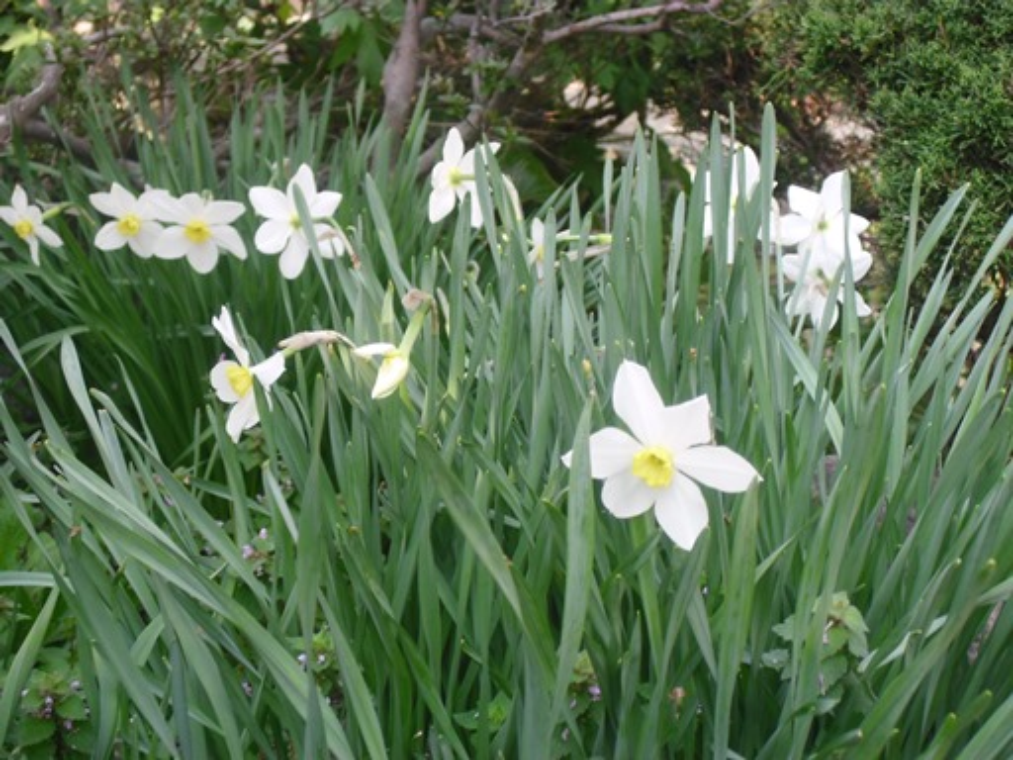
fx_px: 1844
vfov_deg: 23.3
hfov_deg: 30.7
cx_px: 506
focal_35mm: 63
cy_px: 380
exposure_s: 1/100
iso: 100
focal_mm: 11.2
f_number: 4.2
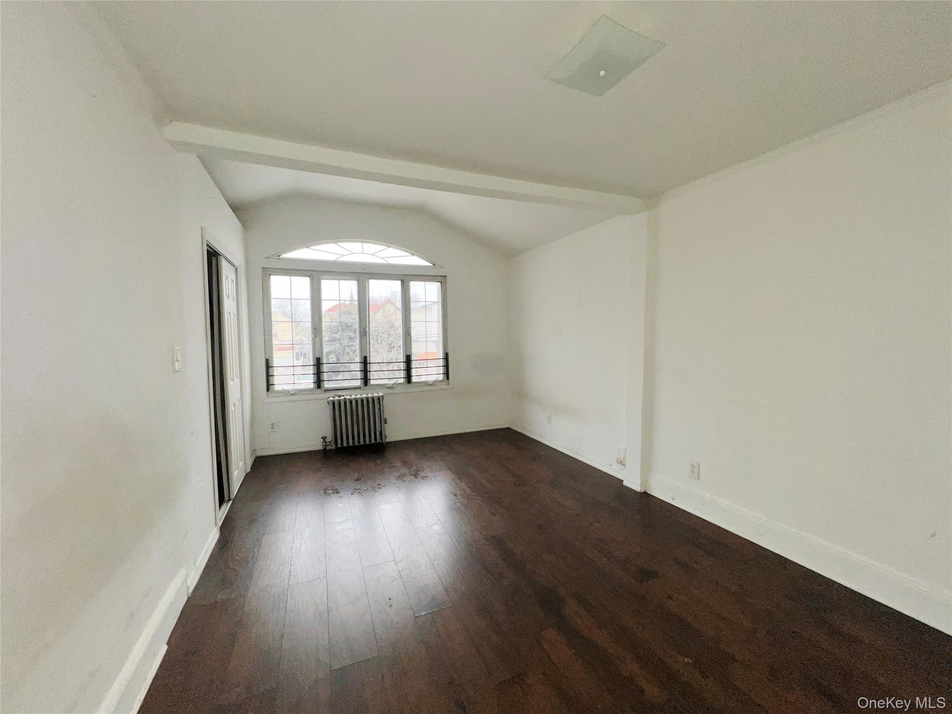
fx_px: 358
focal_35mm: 13
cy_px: 357
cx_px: 476
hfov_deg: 106.2
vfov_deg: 89.9
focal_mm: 1.57
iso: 40
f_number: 1.8
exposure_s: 1/122
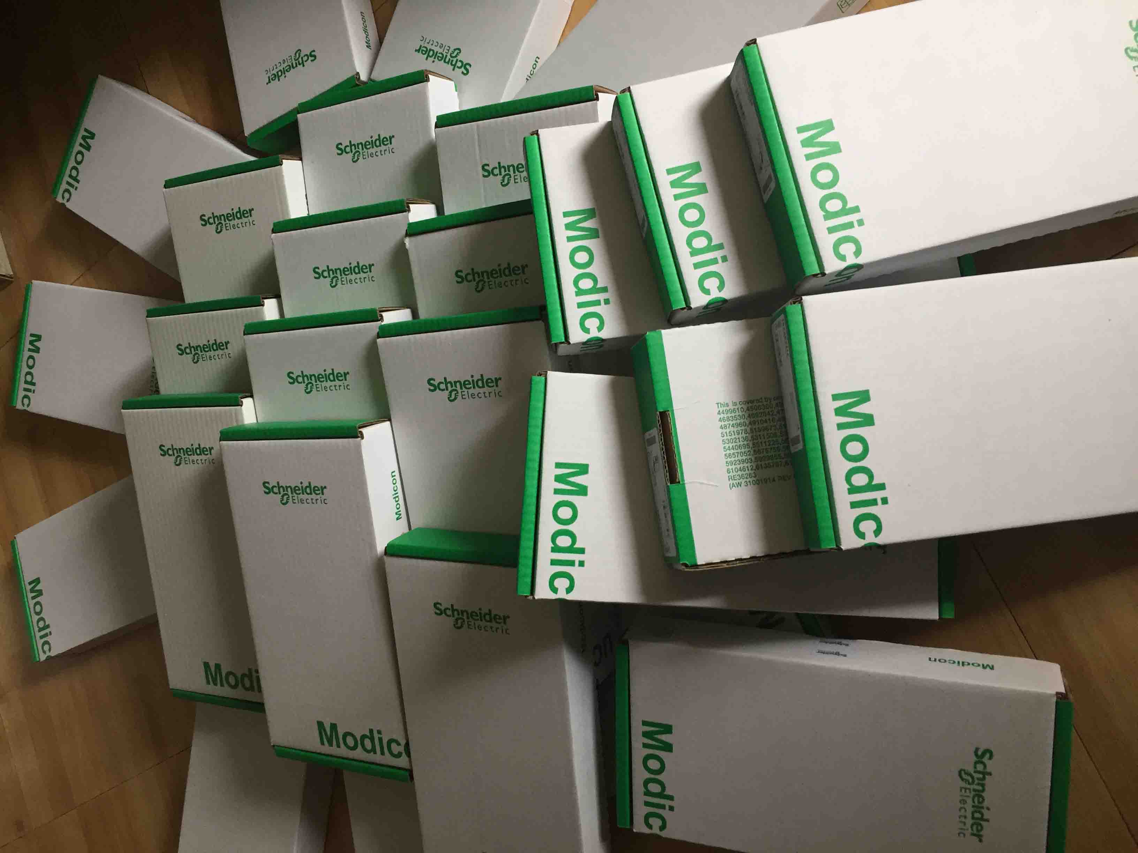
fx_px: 953
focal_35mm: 29
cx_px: 569
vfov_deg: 48.2
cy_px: 426
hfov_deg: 61.7
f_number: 2.2
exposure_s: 1/33
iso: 50
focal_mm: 4.15
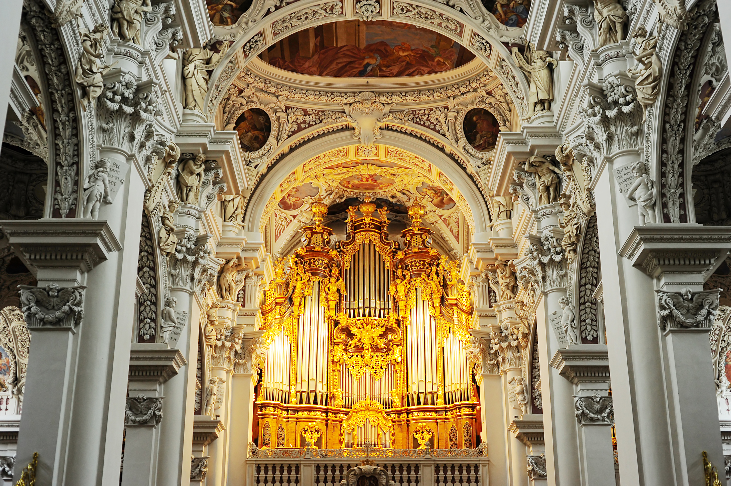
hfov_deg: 45.5
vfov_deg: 31.1
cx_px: 366
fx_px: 872
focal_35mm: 43
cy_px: 243
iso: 800
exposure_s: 1/30
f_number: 4
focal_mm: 43
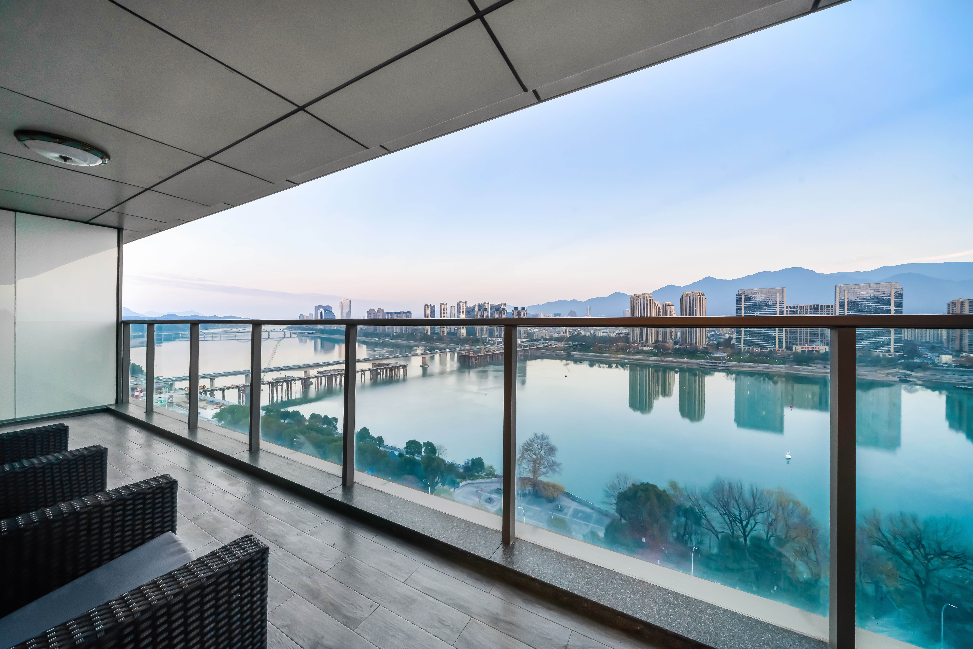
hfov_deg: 112.6
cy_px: 324
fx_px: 324
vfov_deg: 90.0
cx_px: 486
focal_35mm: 12
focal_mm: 12
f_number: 11
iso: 400
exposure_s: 1/160
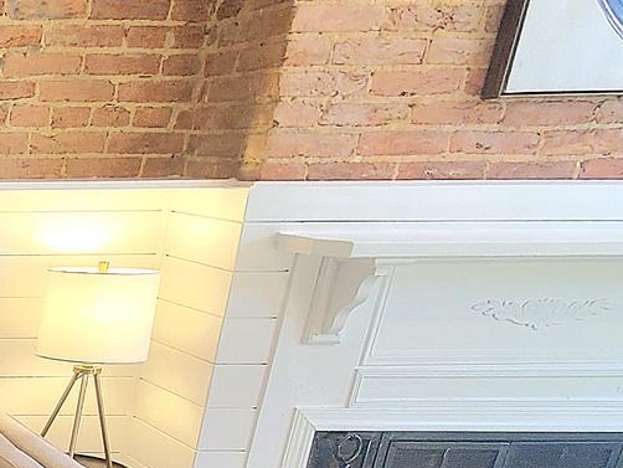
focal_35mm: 53
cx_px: -386
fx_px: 954
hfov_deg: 24.6
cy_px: 545
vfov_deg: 25.1
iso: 160
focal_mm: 1.8
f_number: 2.2
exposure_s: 1/60.2
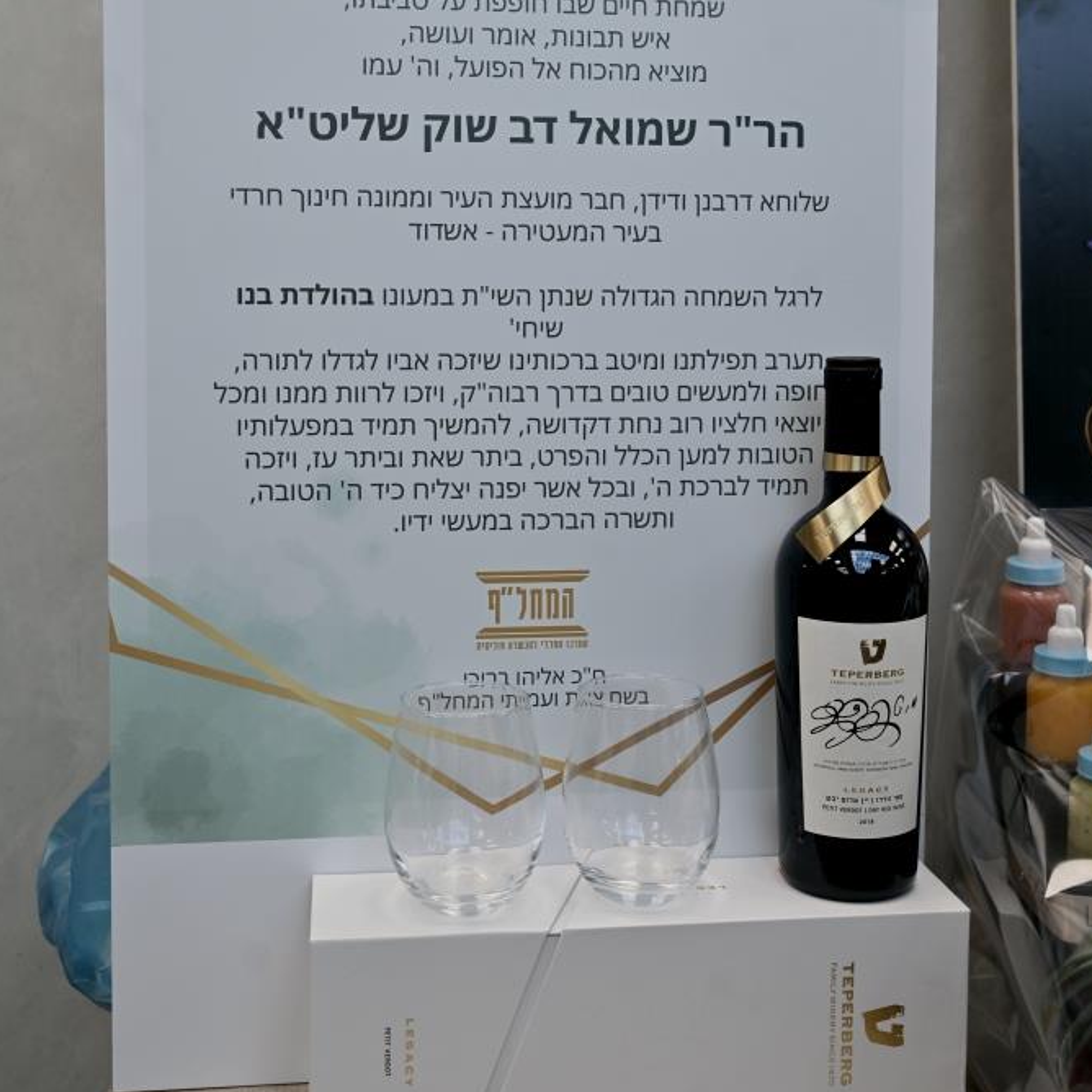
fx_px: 1535
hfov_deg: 39.2
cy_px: 378
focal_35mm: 43
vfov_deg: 38.8
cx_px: 548
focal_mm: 33
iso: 80
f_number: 4
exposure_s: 1/250
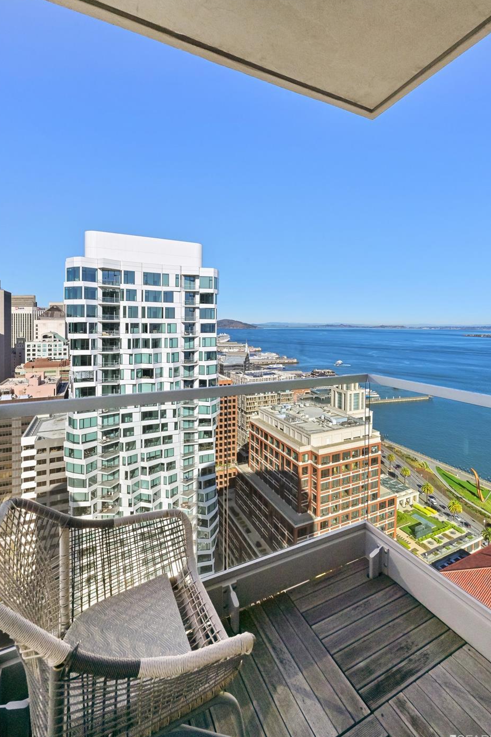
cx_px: 256
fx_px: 307
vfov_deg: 100.4
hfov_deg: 77.2
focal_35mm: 15
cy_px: 353
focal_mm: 14
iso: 400
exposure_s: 1/1250
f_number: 11
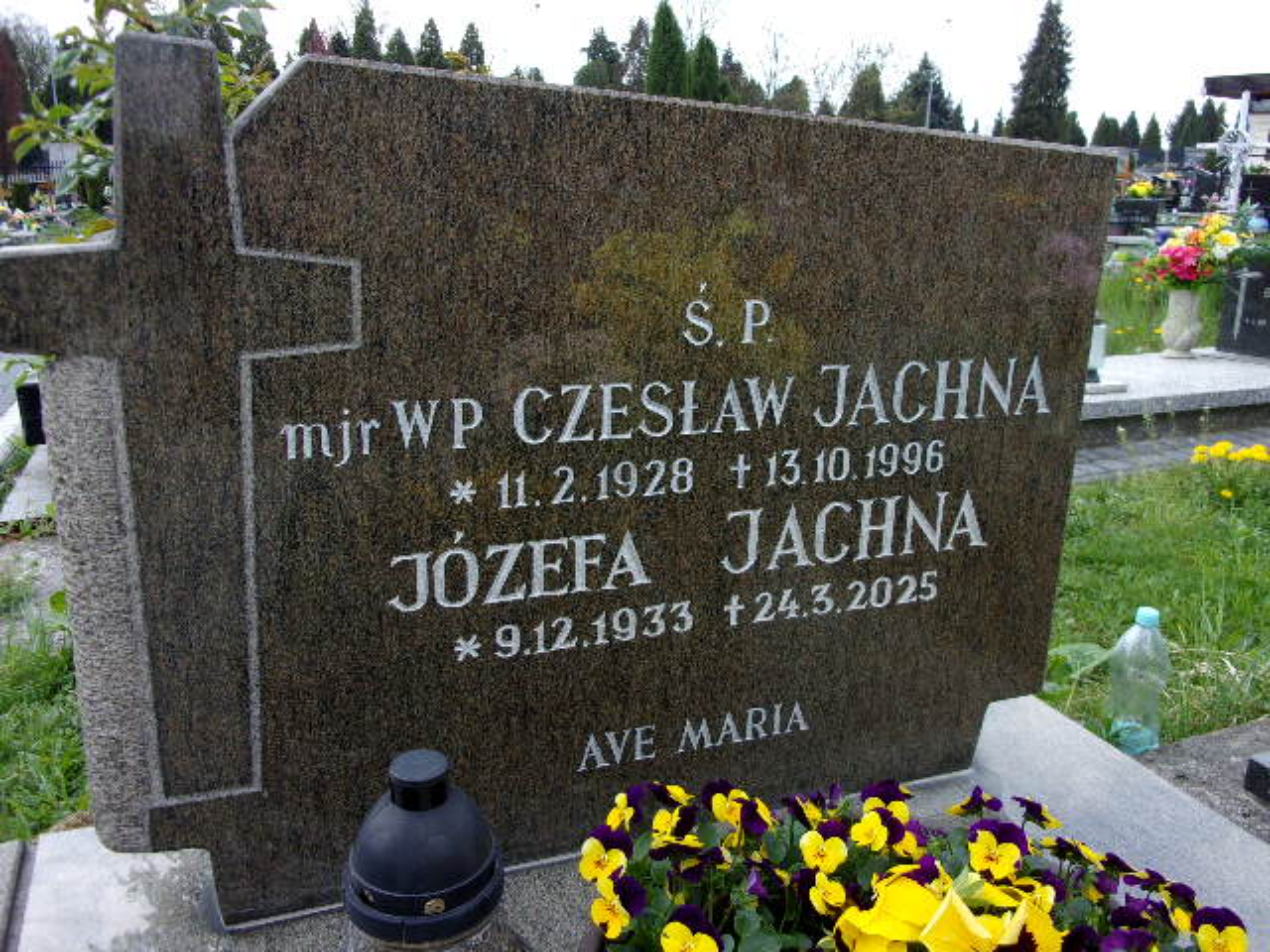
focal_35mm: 28
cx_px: 635
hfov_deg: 63.4
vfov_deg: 49.7
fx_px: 1027
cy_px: 476
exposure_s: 1/240
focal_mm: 5.1
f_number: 3.9
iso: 80
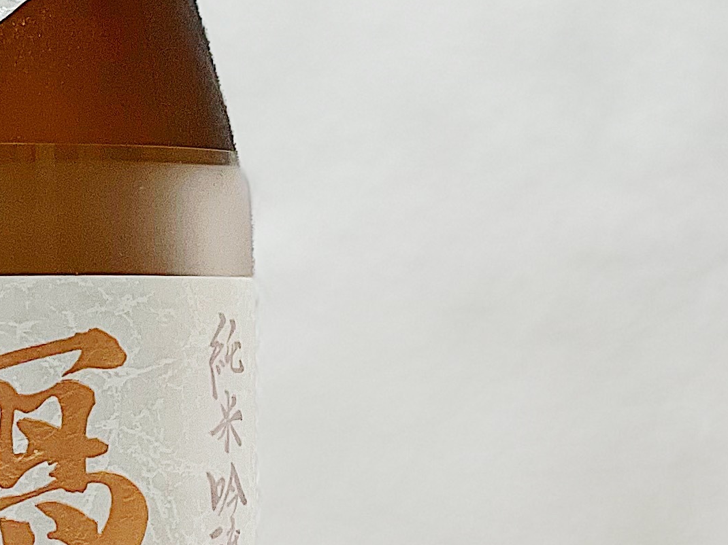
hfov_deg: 10.0
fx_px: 4121
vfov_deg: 7.6
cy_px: 132
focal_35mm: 196
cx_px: 35
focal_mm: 6
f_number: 2
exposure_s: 1/100
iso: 64
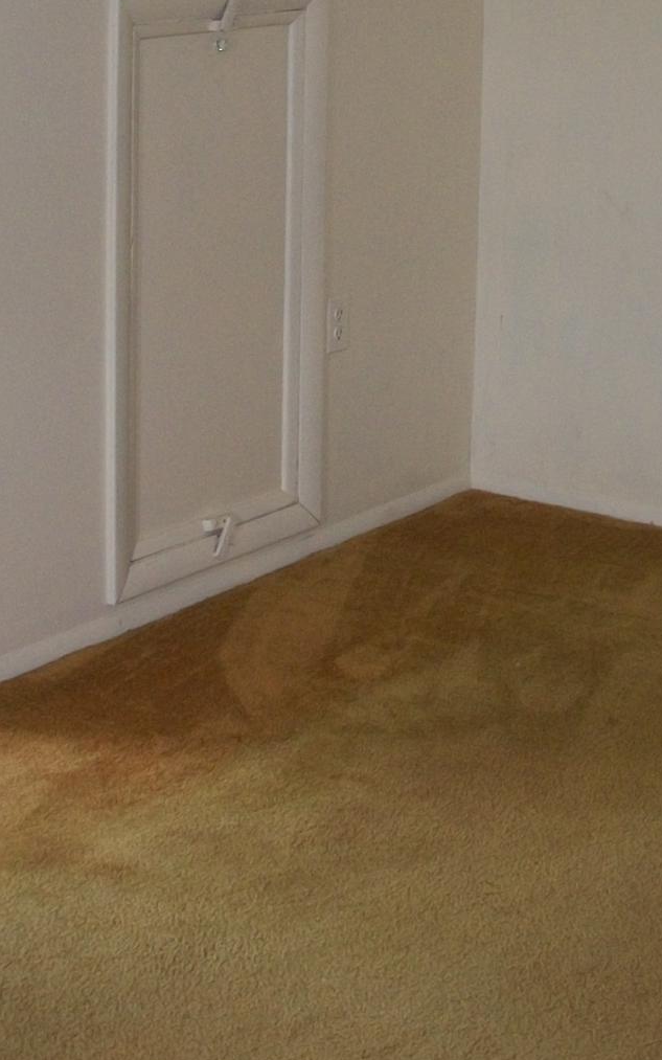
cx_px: 401
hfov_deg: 17.4
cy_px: 318
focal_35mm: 75
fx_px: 2165
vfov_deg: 27.3
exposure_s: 1/30
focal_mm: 6.3
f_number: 3.1
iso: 160
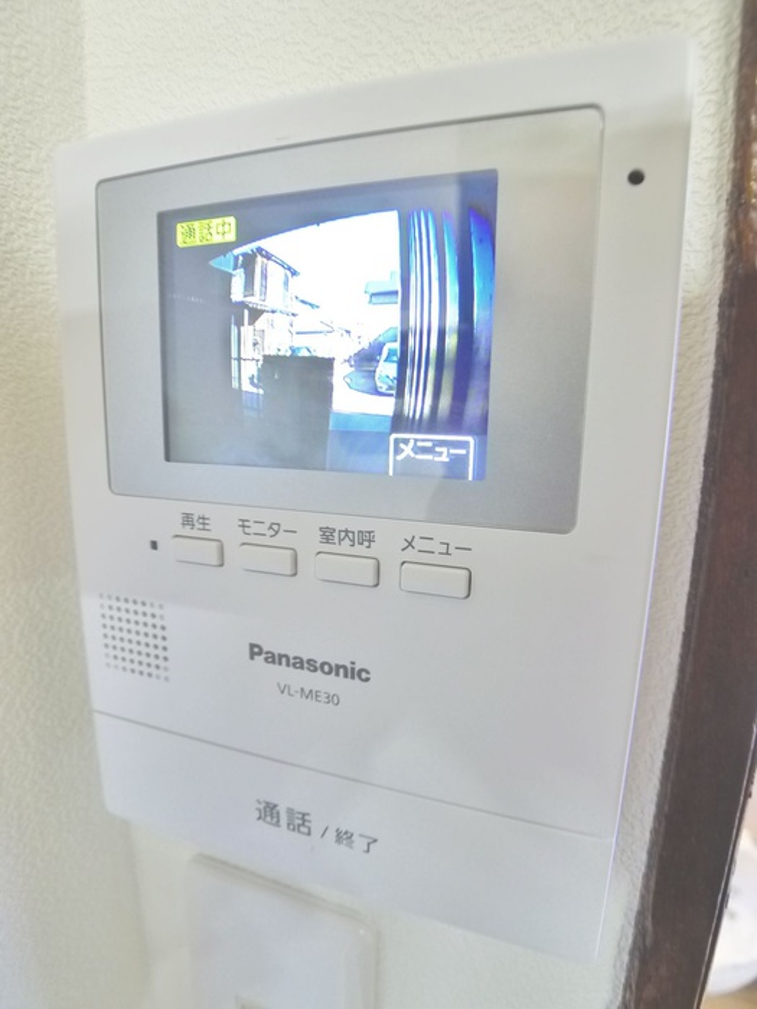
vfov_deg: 71.6
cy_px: 504
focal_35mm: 24
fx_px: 700
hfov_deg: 56.8
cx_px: 378
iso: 400
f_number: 2
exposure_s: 1/6
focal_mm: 5.1
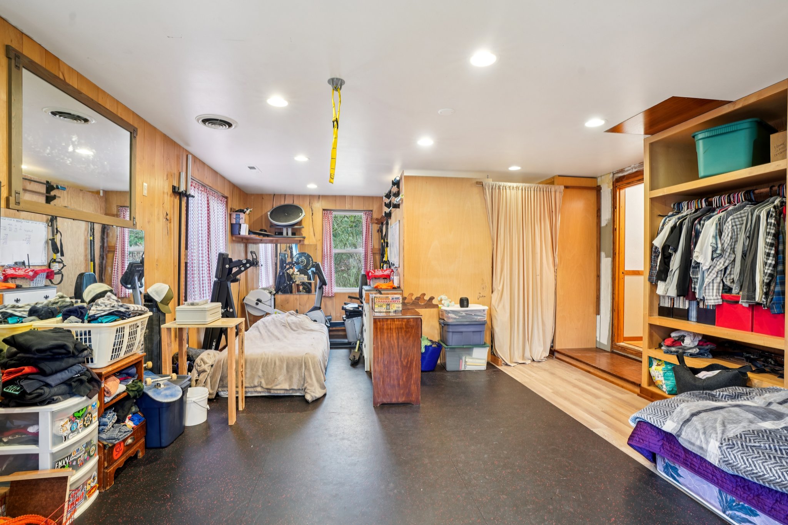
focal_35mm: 16
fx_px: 350
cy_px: 262
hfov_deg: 96.7
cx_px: 394
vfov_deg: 73.7
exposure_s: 1/4
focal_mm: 16
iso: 400
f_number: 8
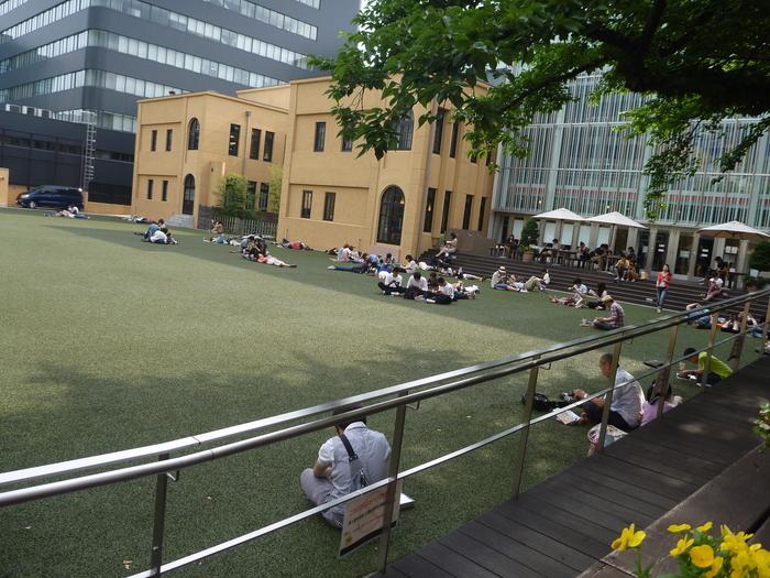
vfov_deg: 49.7
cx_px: 385
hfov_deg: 63.4
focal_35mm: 28
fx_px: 623
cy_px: 289
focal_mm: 4.9
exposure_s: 1/160
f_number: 3.3
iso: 80
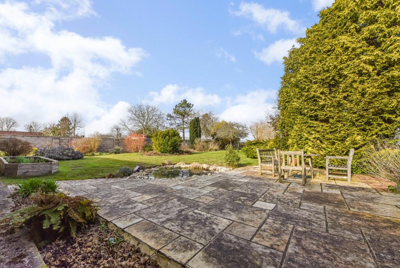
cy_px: 134
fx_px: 156
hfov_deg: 104.2
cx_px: 200
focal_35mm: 14
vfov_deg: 81.3
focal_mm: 14
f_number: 7.1
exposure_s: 1/1250
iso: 400
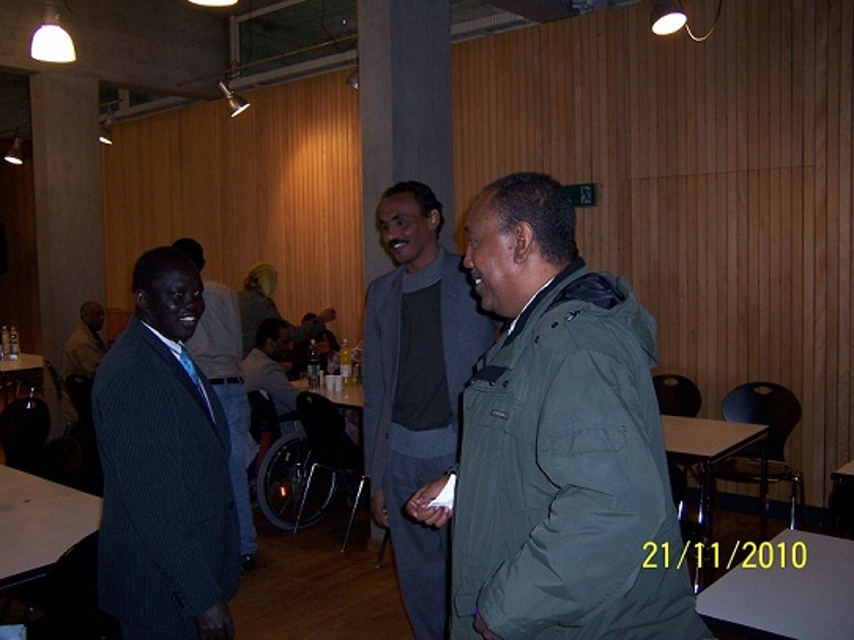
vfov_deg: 42.9
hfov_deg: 55.4
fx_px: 814
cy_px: 320
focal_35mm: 33
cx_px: 427
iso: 140
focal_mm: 5.5
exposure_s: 1/60
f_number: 2.8
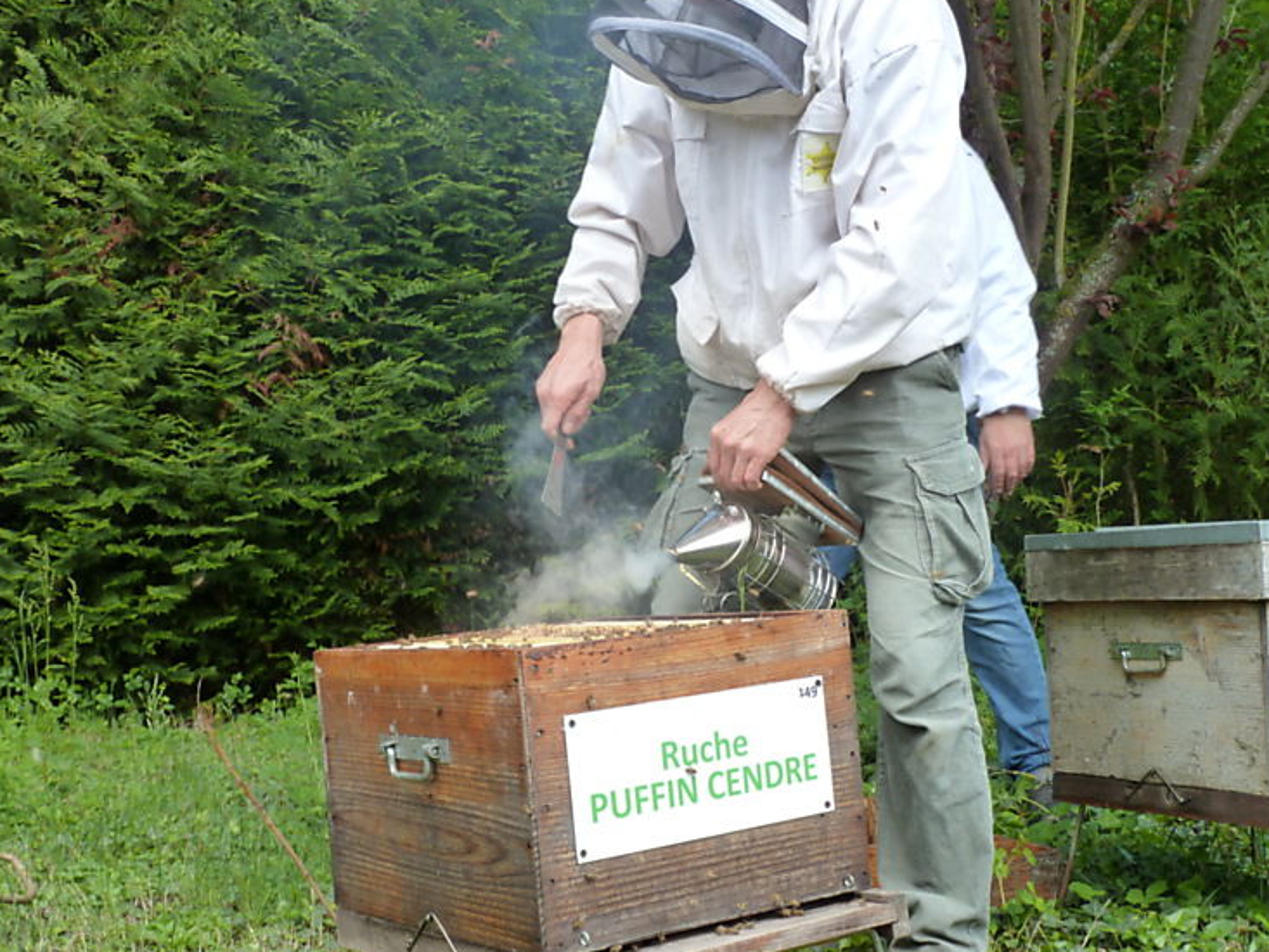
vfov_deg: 30.3
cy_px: 495
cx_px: 596
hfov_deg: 39.6
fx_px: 1760
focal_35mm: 48
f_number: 4
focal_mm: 7.3
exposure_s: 1/100
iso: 125
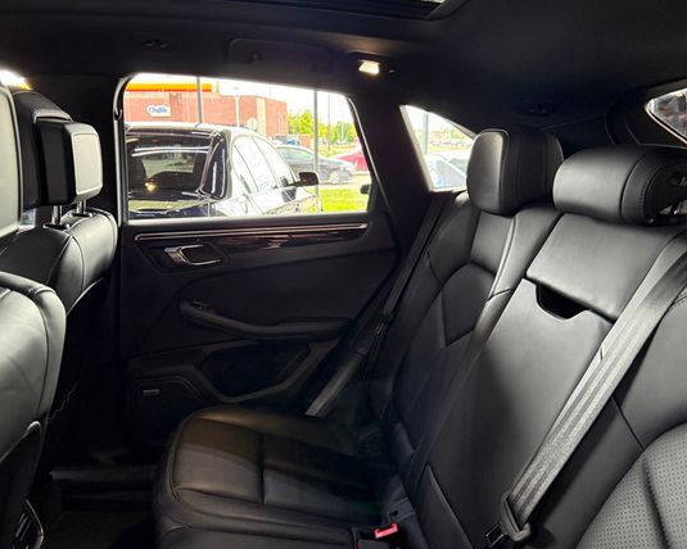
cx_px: 307
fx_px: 569
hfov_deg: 62.1
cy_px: 298
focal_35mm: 28
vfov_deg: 51.5
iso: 800
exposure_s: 1/40
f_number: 1.78
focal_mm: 6.76
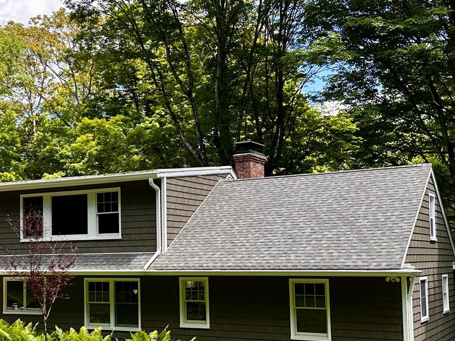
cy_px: 213
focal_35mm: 55
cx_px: 134
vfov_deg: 26.5
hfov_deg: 34.5
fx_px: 723
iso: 80
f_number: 1.78
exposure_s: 1/1095
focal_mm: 6.86
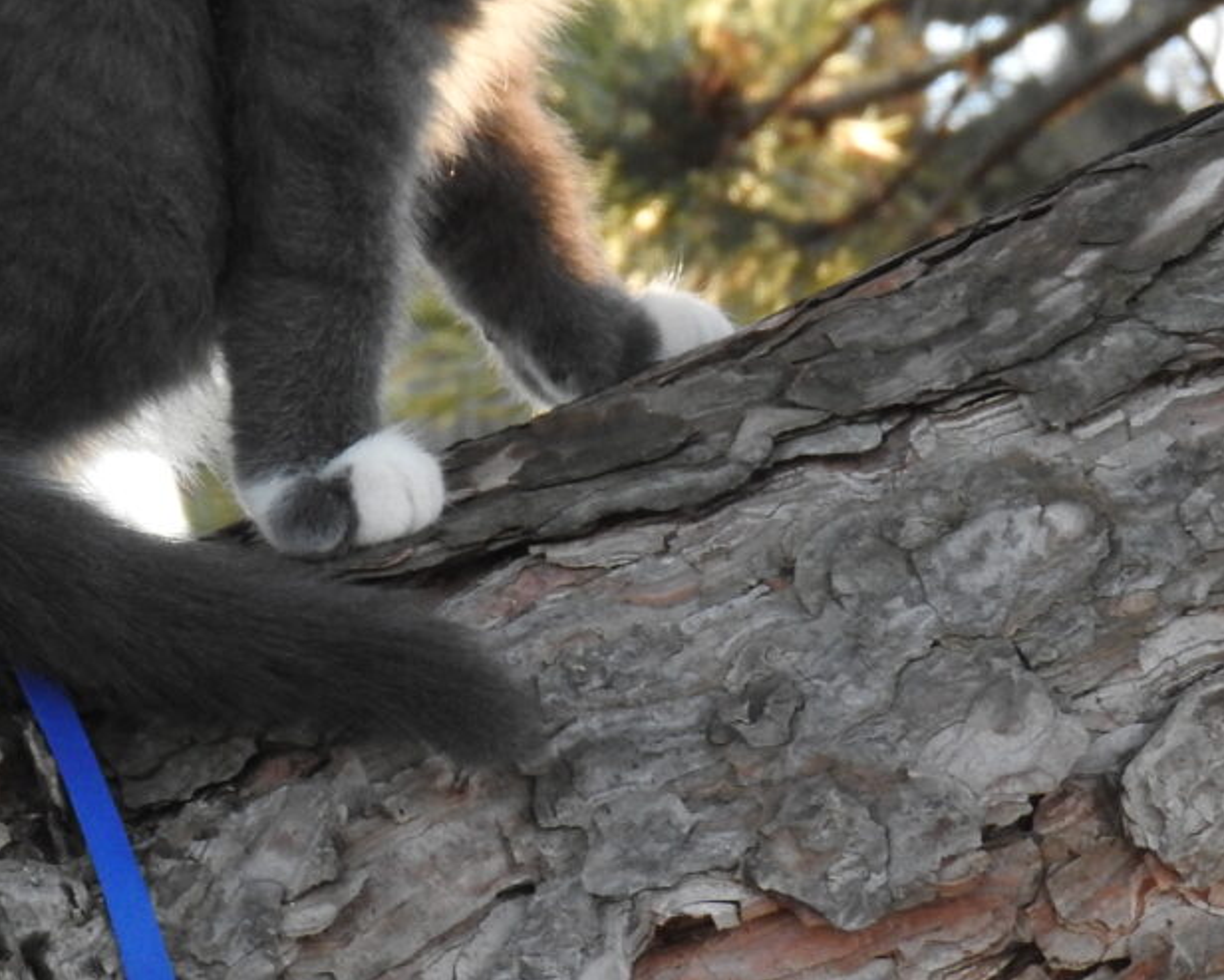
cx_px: 286
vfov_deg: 5.5
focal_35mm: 280
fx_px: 10145
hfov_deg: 6.9
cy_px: 12
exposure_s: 1/60
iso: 360
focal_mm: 20.6
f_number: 5
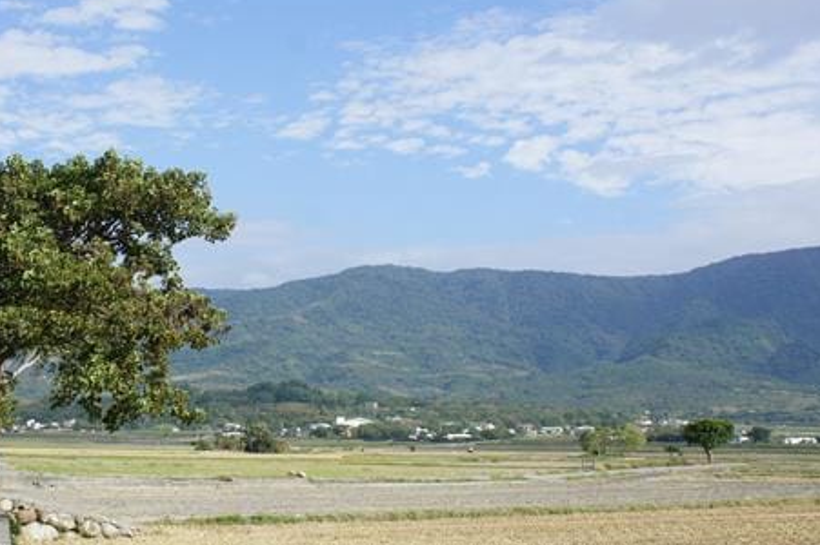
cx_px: 218
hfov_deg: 35.6
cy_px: 286
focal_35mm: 55
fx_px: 1252
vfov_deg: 24.6
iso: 200
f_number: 11
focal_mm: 21
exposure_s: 1/250
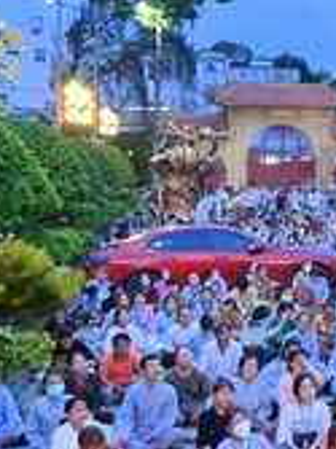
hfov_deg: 13.8
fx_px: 1166
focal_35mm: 90
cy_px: 106
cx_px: 680
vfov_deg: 21.6
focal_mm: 24
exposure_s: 1/60
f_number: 4
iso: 1250
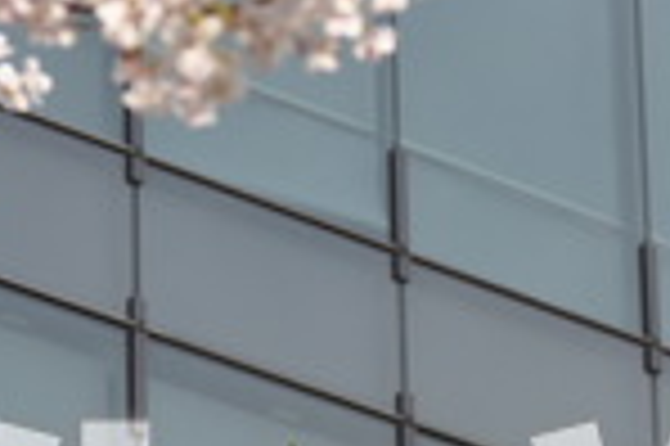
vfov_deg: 3.4
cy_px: 581
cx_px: 441
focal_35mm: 400
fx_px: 7436
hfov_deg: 5.2
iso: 200
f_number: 6.3
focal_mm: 90
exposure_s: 1/640
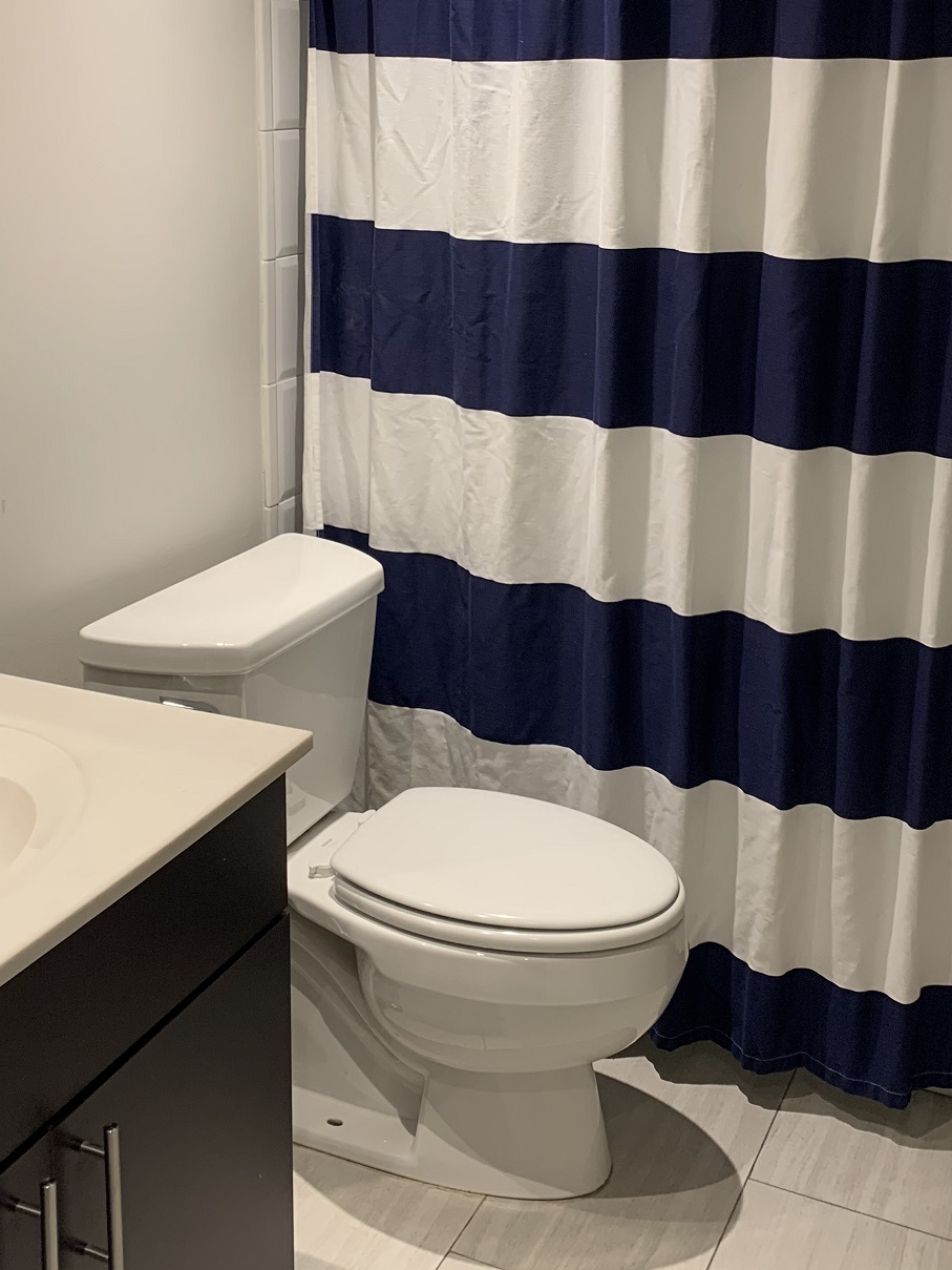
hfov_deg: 33.6
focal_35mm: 43
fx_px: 1576
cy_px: 377
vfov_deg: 42.9
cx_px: 431
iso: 80
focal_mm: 4.25
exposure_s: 1/60
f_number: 1.8
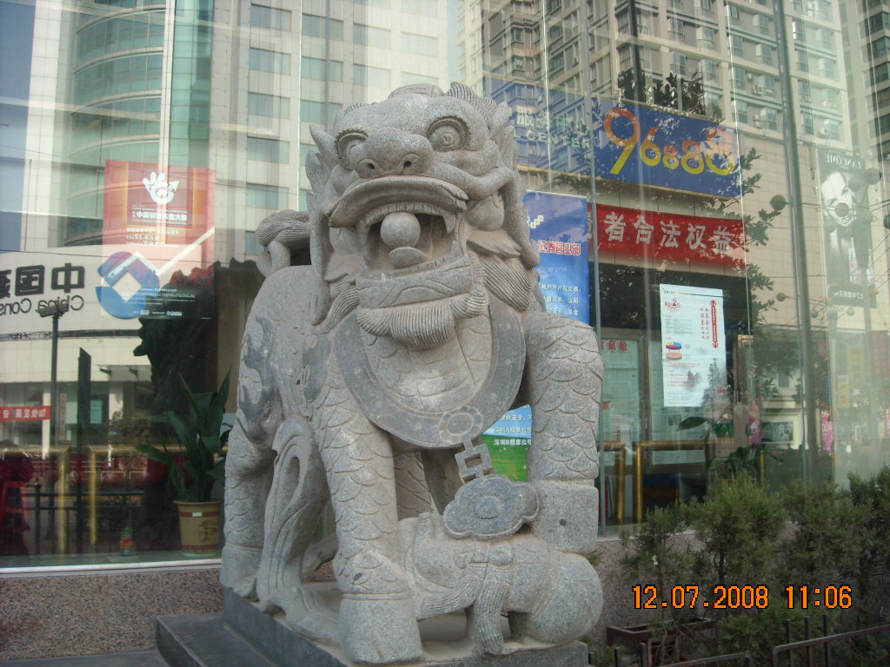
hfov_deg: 52.6
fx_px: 900
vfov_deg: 40.7
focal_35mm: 35
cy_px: 334
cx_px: 445
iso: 64
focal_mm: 5.7
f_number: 2.8
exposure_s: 1/168
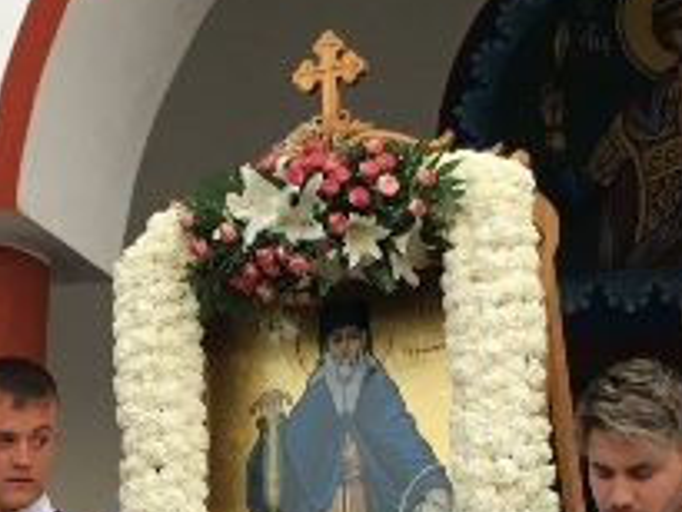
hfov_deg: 17.7
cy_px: 665
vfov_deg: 12.9
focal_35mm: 111
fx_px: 2188
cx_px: 309
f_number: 2.2
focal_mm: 4.15
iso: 64
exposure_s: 1/33
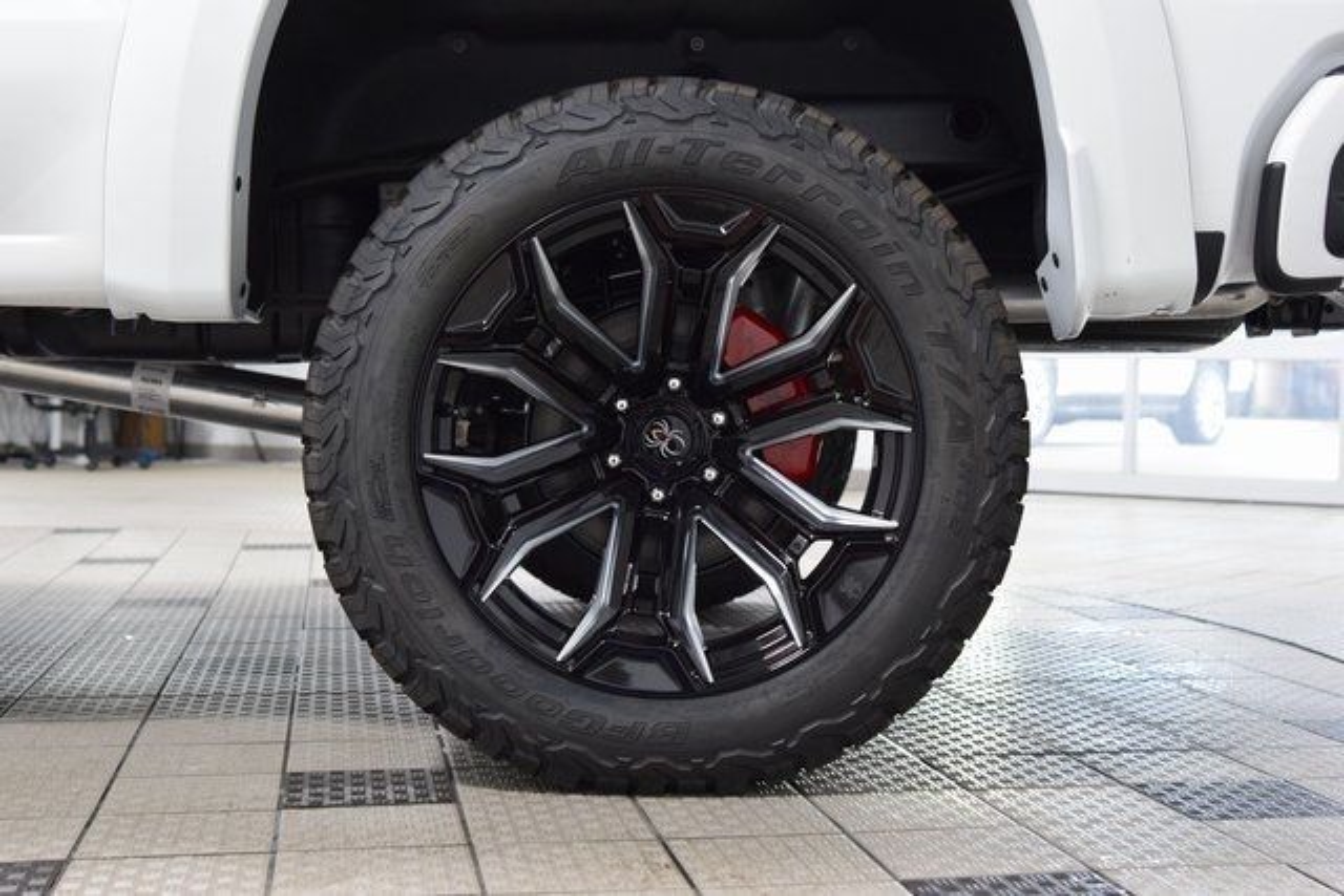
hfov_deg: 37.8
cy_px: 448
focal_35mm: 52
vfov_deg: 25.8
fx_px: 1960
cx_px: 672
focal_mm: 35
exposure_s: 1/60
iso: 1600
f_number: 4
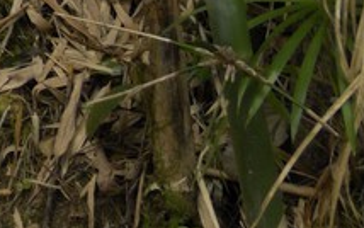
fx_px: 1588
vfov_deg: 6.8
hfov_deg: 9.1
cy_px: -611
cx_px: -869
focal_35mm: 160
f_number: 9
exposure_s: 1/1.67
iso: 100
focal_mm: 14
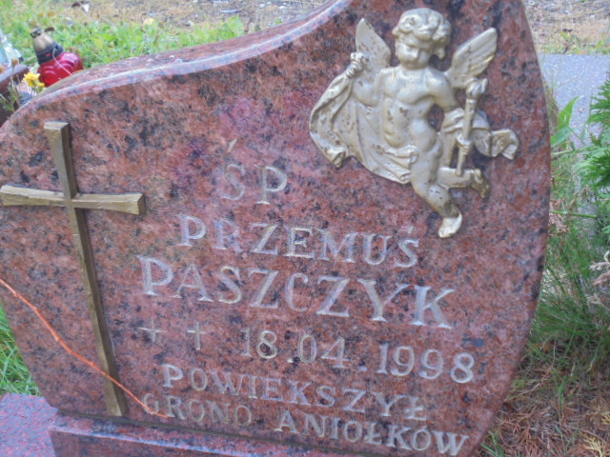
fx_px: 670
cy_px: 228
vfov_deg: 37.7
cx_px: 305
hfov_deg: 49.0
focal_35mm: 38
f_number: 4.2
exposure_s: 1/40
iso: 100
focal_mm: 6.9
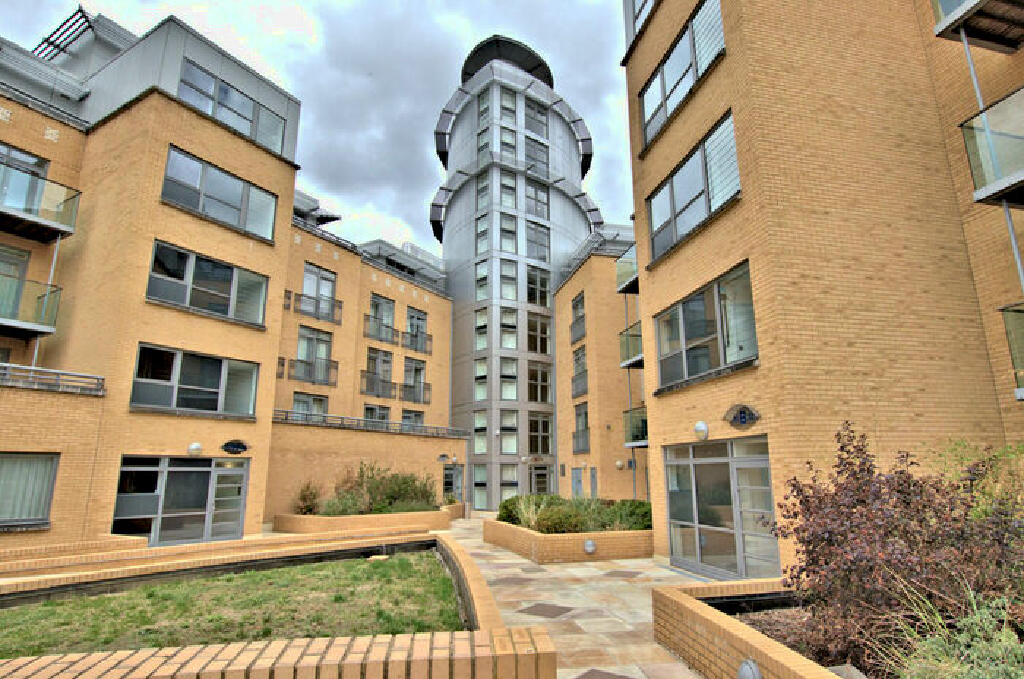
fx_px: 554
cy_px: 340
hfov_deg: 85.5
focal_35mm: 20
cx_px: 512
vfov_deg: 63.0
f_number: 10
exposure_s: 1/250
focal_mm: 13
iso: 220
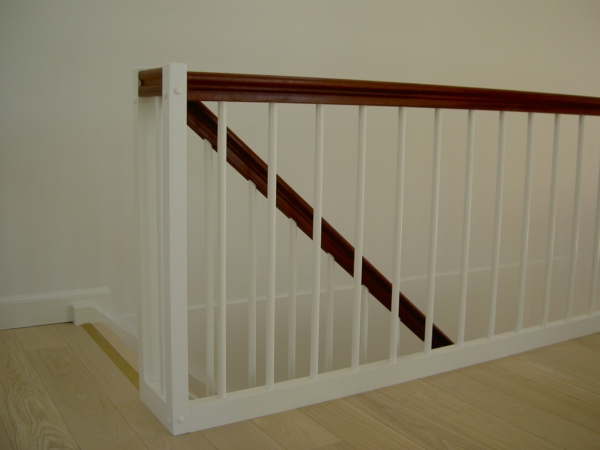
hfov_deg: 47.9
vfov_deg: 36.8
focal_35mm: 39
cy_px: 225
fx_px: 676
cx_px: 300
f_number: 2.8
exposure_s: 1/60
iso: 100
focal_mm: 8
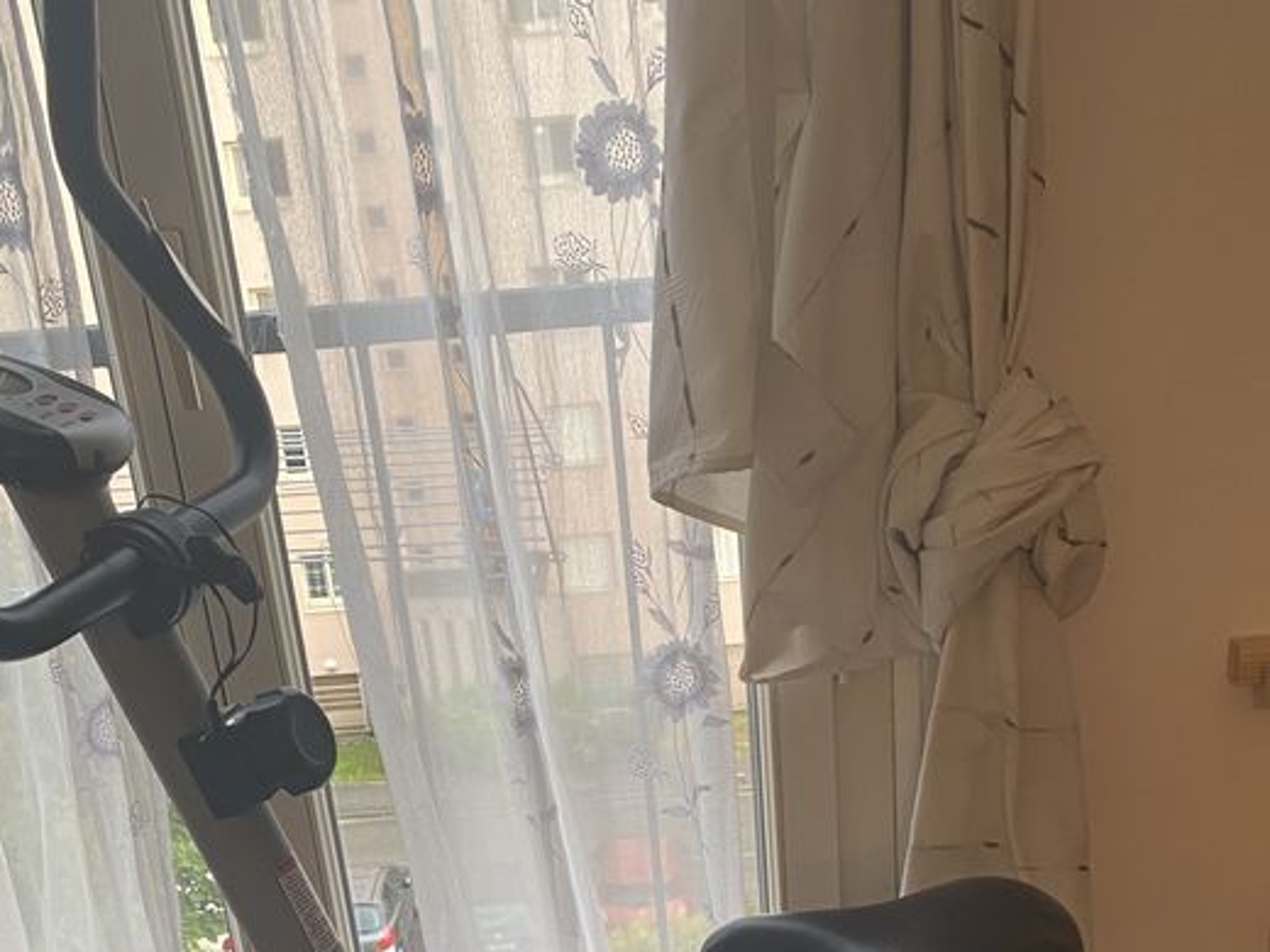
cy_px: 986
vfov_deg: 27.2
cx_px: 703
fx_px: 1834
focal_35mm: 50
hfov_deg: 38.1
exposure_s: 1/50
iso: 100
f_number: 1.8
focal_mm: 4.25
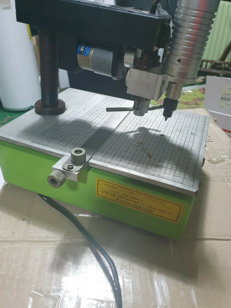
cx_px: 116
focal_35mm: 26
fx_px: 231
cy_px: 154
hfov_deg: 53.1
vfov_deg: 67.3
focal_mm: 4.3
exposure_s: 1/24
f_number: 2.4
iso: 320
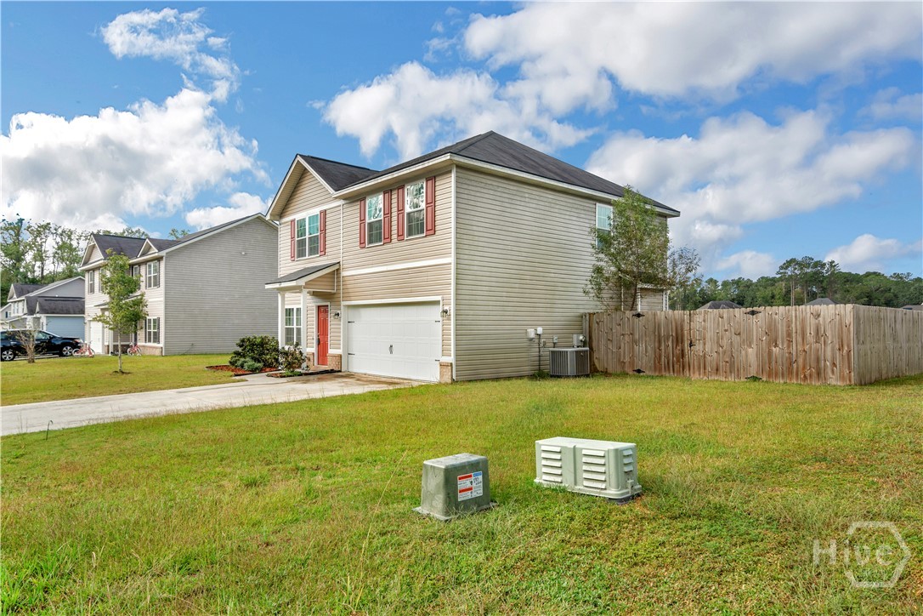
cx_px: 462
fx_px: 538
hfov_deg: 81.2
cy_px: 308
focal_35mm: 21
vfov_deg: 59.5
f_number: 7.1
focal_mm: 14
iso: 100
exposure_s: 1/80
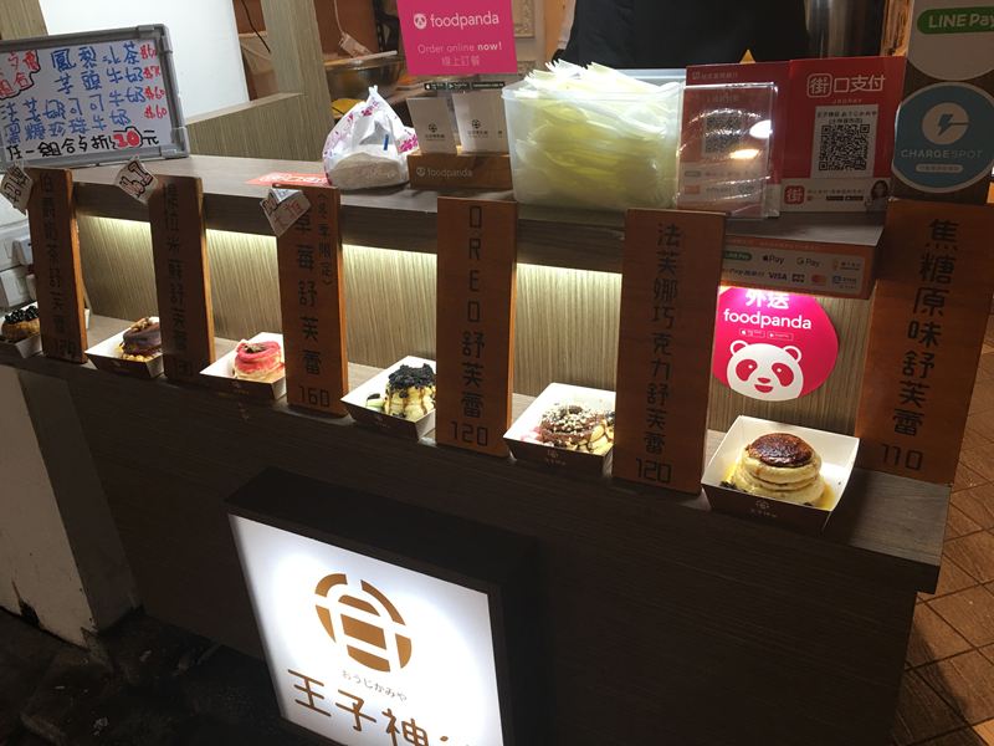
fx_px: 833
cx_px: 497
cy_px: 373
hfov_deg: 61.7
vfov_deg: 48.2
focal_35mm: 29
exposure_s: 1/30
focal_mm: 4.15
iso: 40
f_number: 2.2
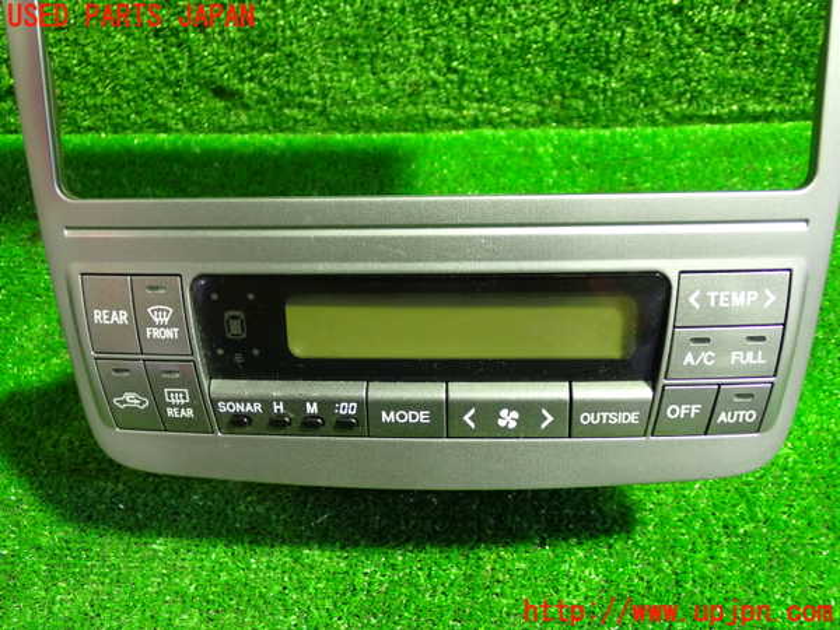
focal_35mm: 36
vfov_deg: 39.7
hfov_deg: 51.4
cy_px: 315
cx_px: 420
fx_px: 874
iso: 800
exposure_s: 1/30
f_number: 2.5
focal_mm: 6.37
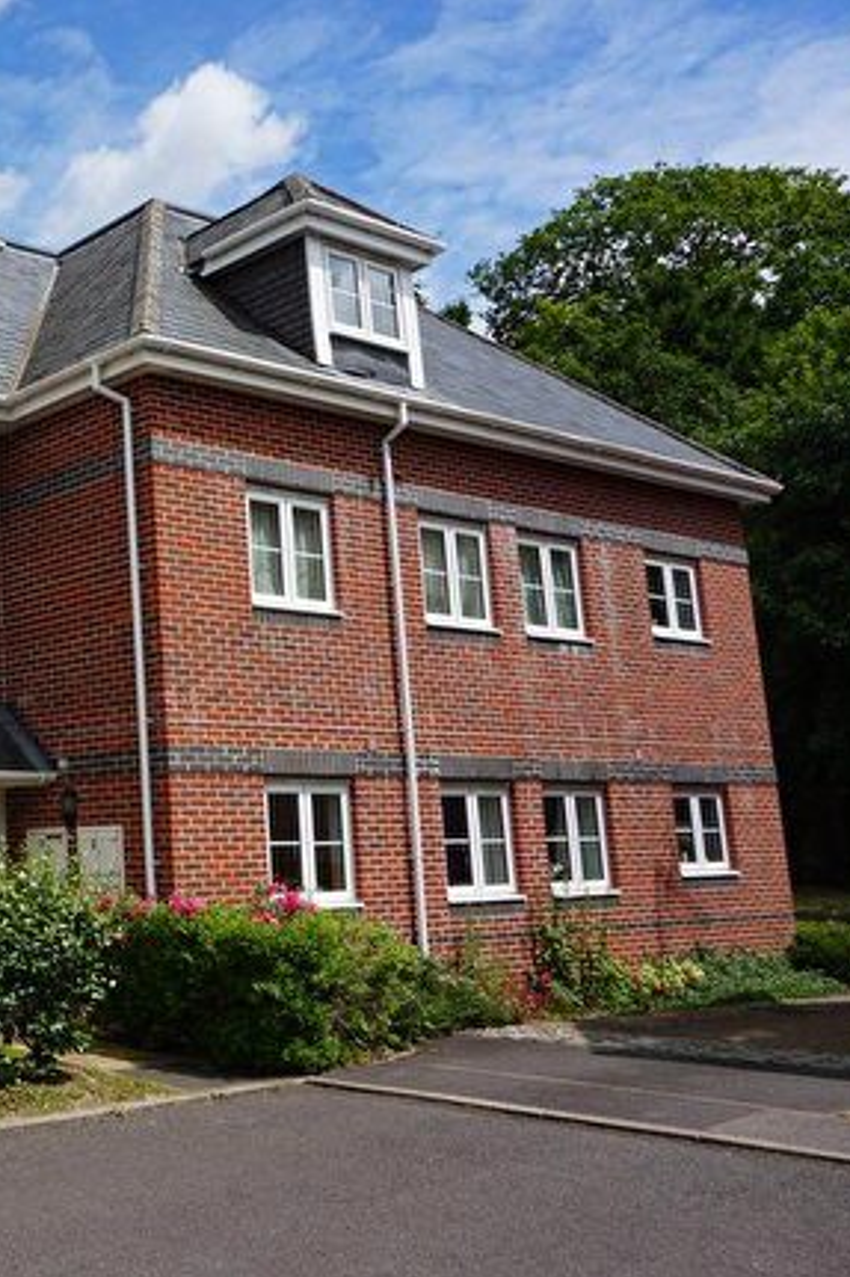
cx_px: -110
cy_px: 594
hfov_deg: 30.2
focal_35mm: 39
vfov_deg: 49.5
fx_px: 1382
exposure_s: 1/125
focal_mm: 16
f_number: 14
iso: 100
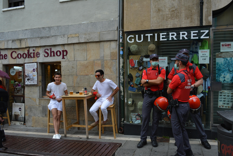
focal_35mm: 30
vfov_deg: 43.6
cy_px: 78
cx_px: 116
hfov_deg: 61.9
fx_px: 194
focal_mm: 20
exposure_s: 1/500
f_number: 5.6
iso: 800
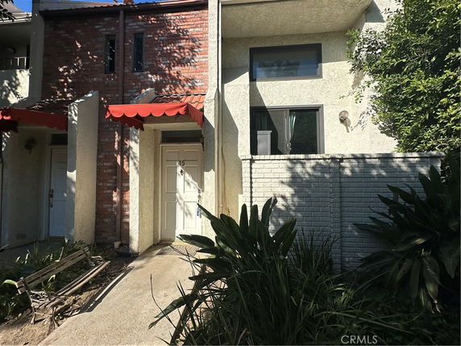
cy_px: 173
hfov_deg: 102.1
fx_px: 186
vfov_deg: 85.7
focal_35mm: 14
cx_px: 230
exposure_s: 1/2817
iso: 50
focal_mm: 2.22
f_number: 2.2
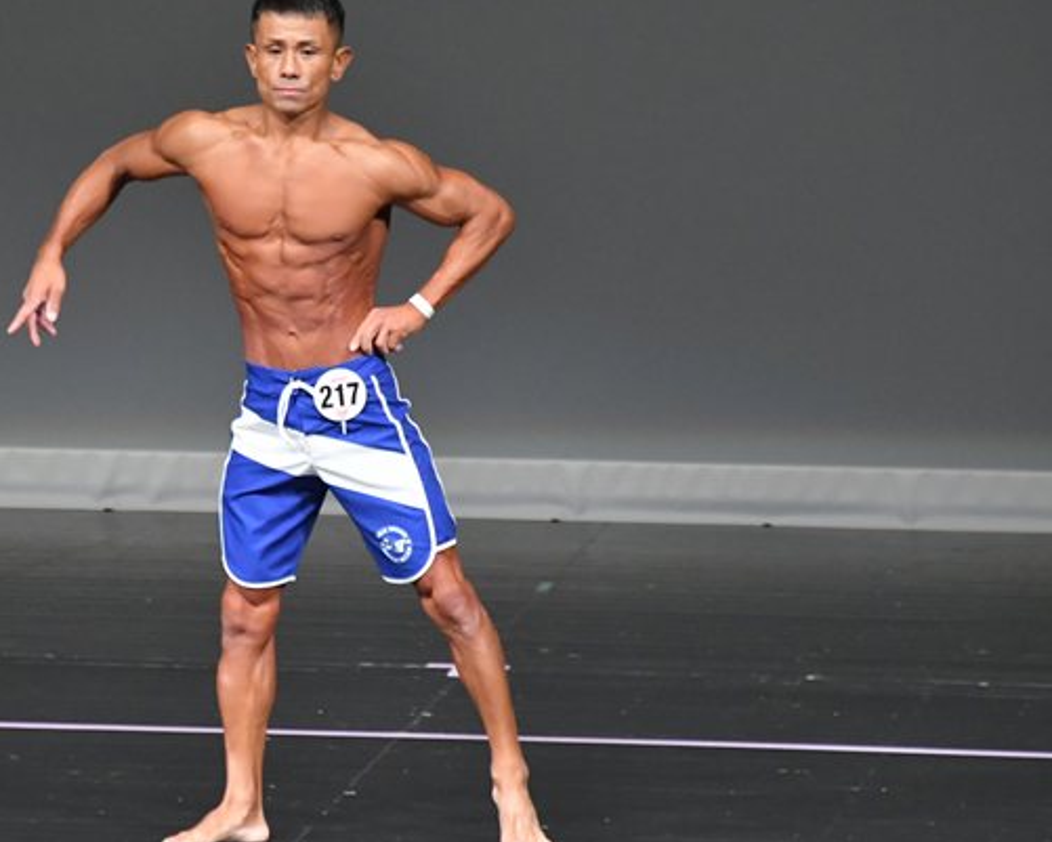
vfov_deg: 3.1
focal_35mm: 501
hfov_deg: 3.9
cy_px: 418
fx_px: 15602
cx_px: 303
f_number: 5.6
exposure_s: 1/400
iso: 5000
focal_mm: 230
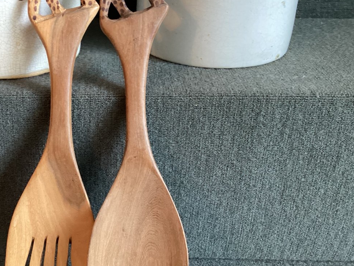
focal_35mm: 48
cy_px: 121
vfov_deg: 30.3
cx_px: 86
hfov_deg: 38.6
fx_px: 491
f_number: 2.4
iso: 320
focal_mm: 3.3
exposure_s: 1/50
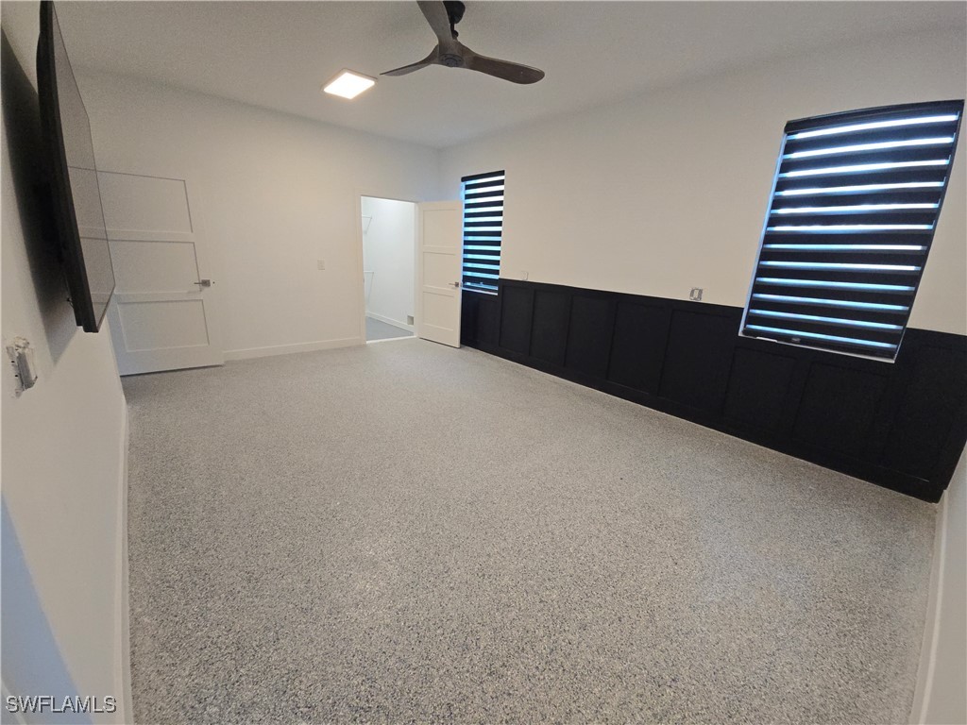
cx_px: 484
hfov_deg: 106.2
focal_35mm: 13
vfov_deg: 89.9
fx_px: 363
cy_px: 362
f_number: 2.2
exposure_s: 1/60
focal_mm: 2.2
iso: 160
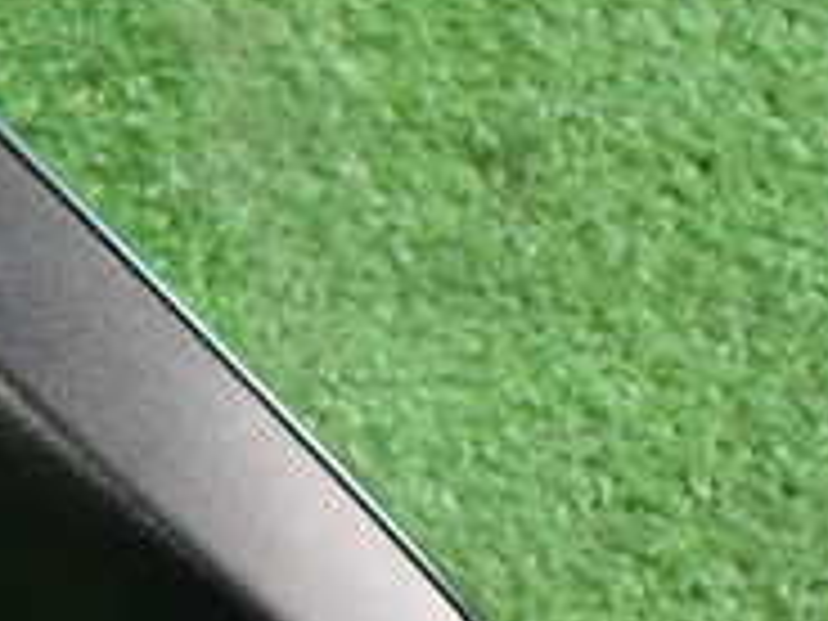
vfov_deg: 15.1
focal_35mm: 98
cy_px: 194
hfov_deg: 17.5
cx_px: -490
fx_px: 2344
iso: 800
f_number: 2.3
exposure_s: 1/60
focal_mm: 5.4
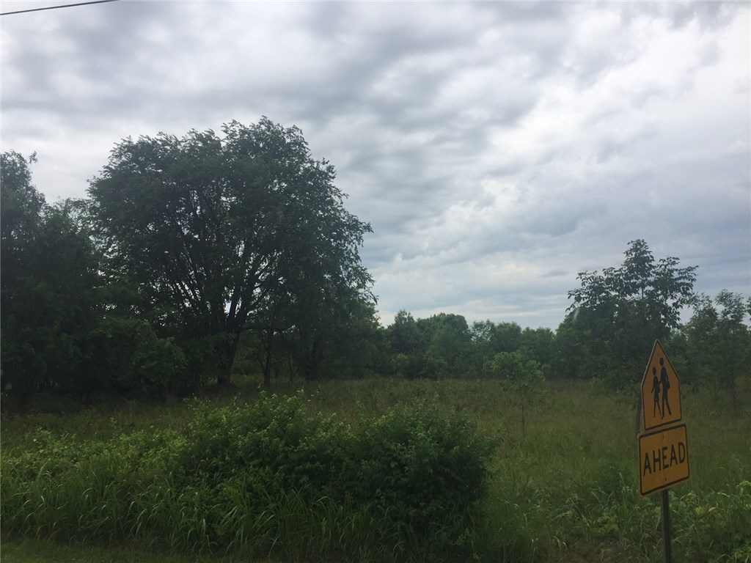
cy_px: 282
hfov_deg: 61.7
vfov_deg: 48.2
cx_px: 376
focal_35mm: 29
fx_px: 629
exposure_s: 1/1721
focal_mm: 4.15
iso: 32
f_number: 2.2
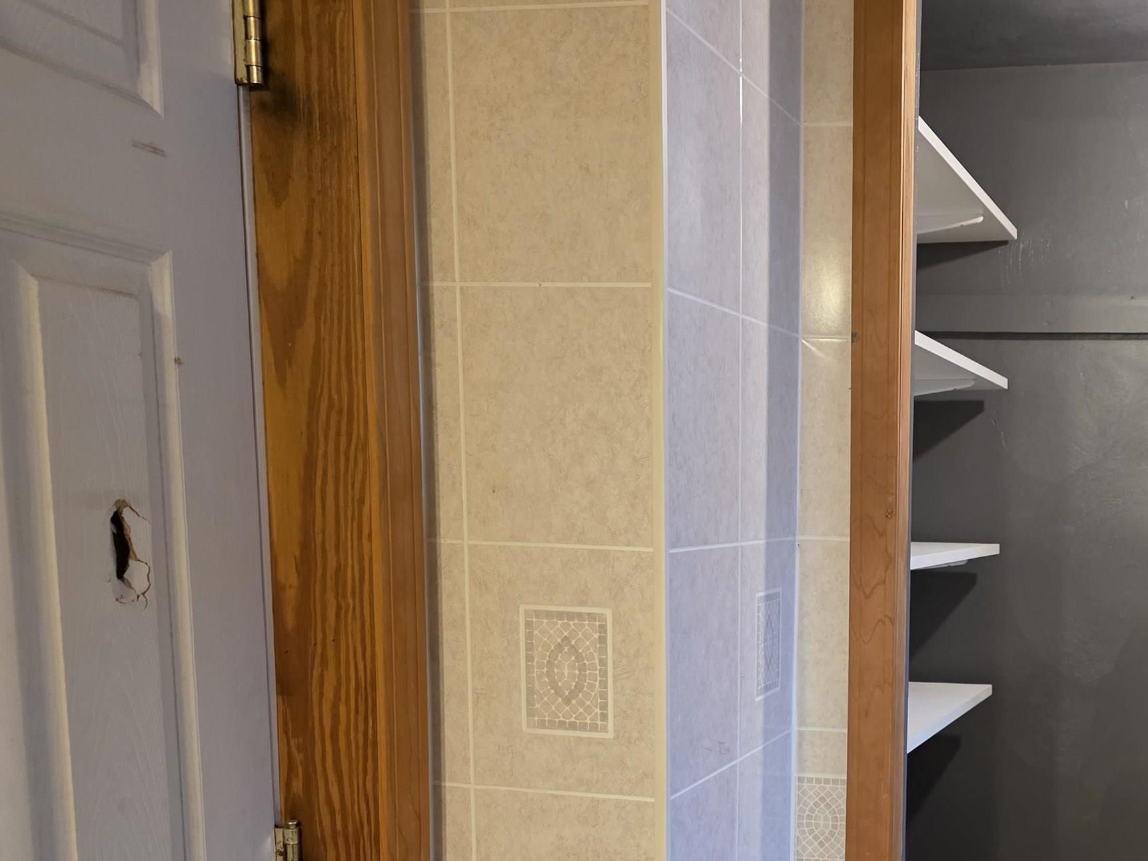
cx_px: 980
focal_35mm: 41
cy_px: 686
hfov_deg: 42.8
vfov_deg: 34.1
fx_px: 1360
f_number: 1.7
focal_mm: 6.3
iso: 800
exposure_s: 1/120
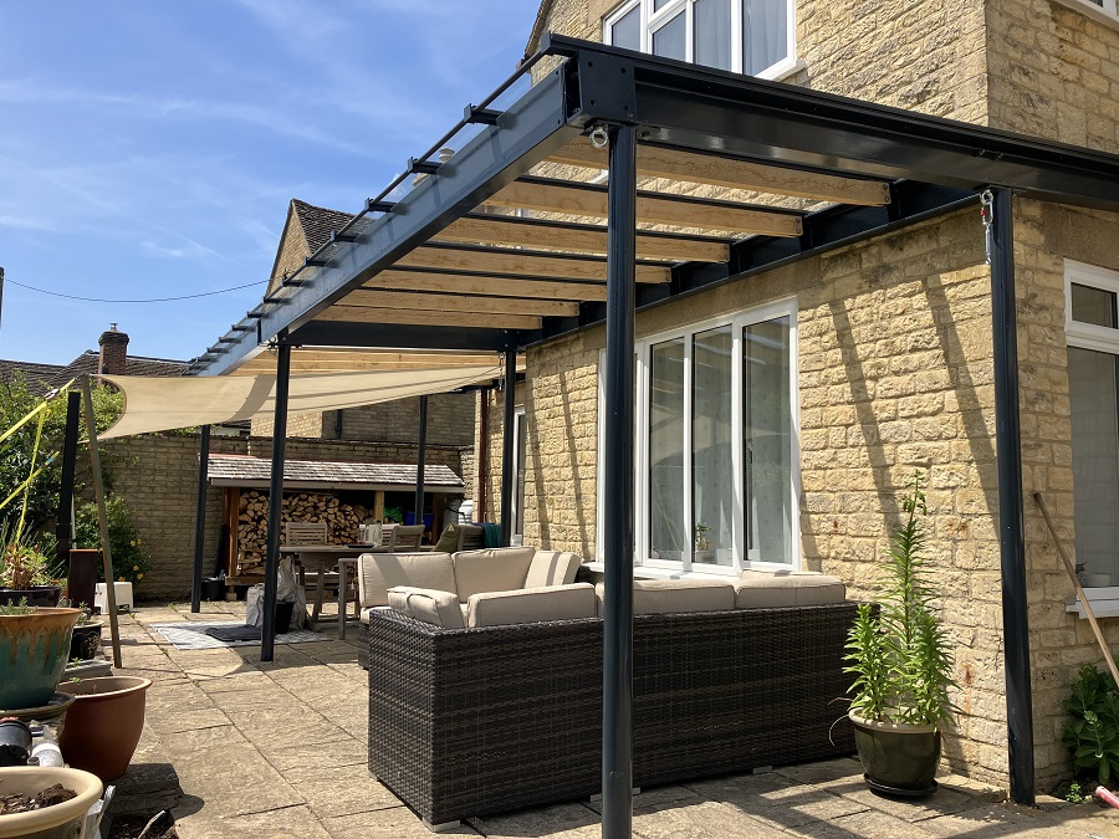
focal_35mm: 28
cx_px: 560
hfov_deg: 63.4
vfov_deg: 49.7
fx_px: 905
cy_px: 420
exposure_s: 1/1567
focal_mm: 3.99
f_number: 1.8
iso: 32
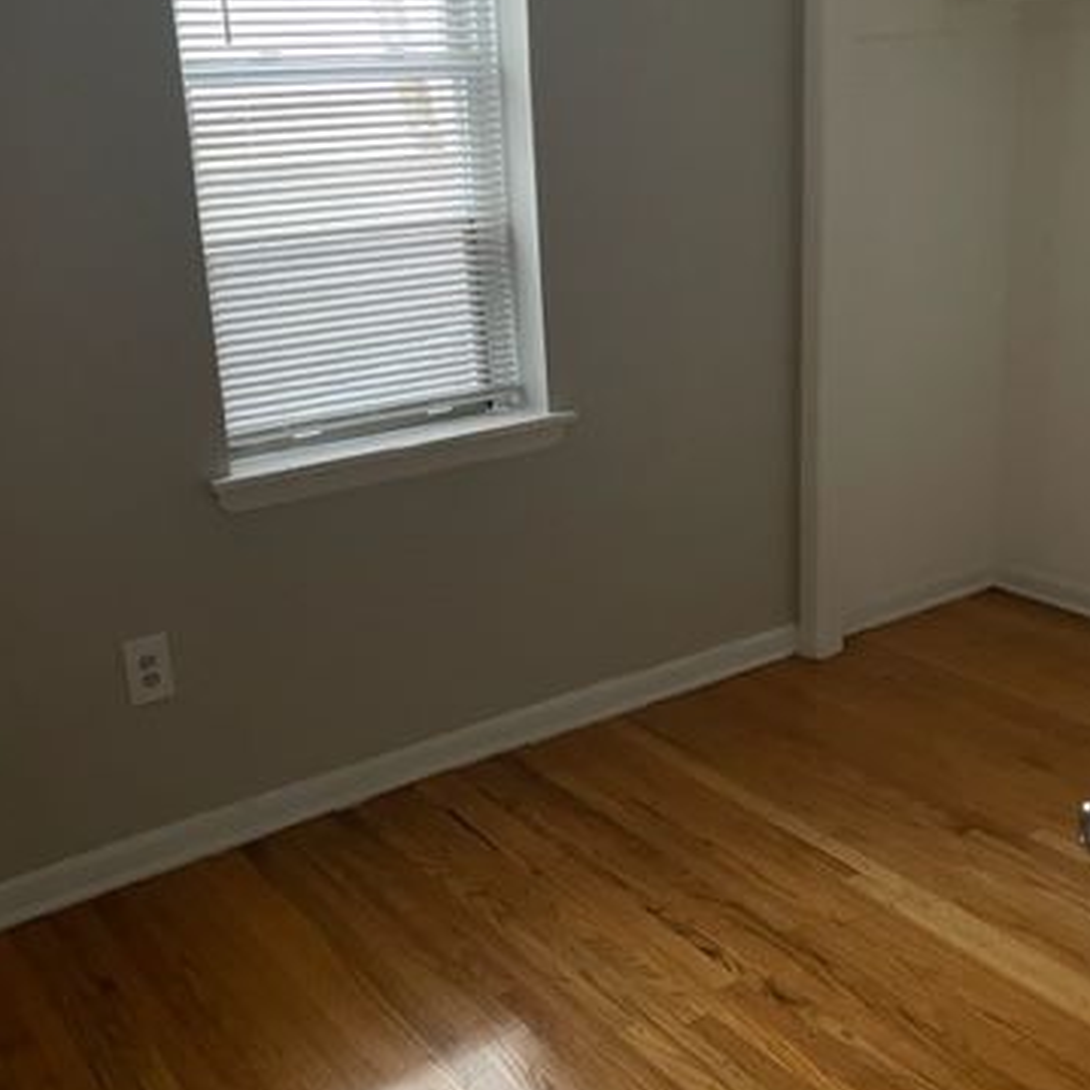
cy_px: 583
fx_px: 1461
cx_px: 574
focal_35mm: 41
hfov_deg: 40.9
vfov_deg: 40.9
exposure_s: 1/30
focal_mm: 5.1
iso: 500
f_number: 1.6
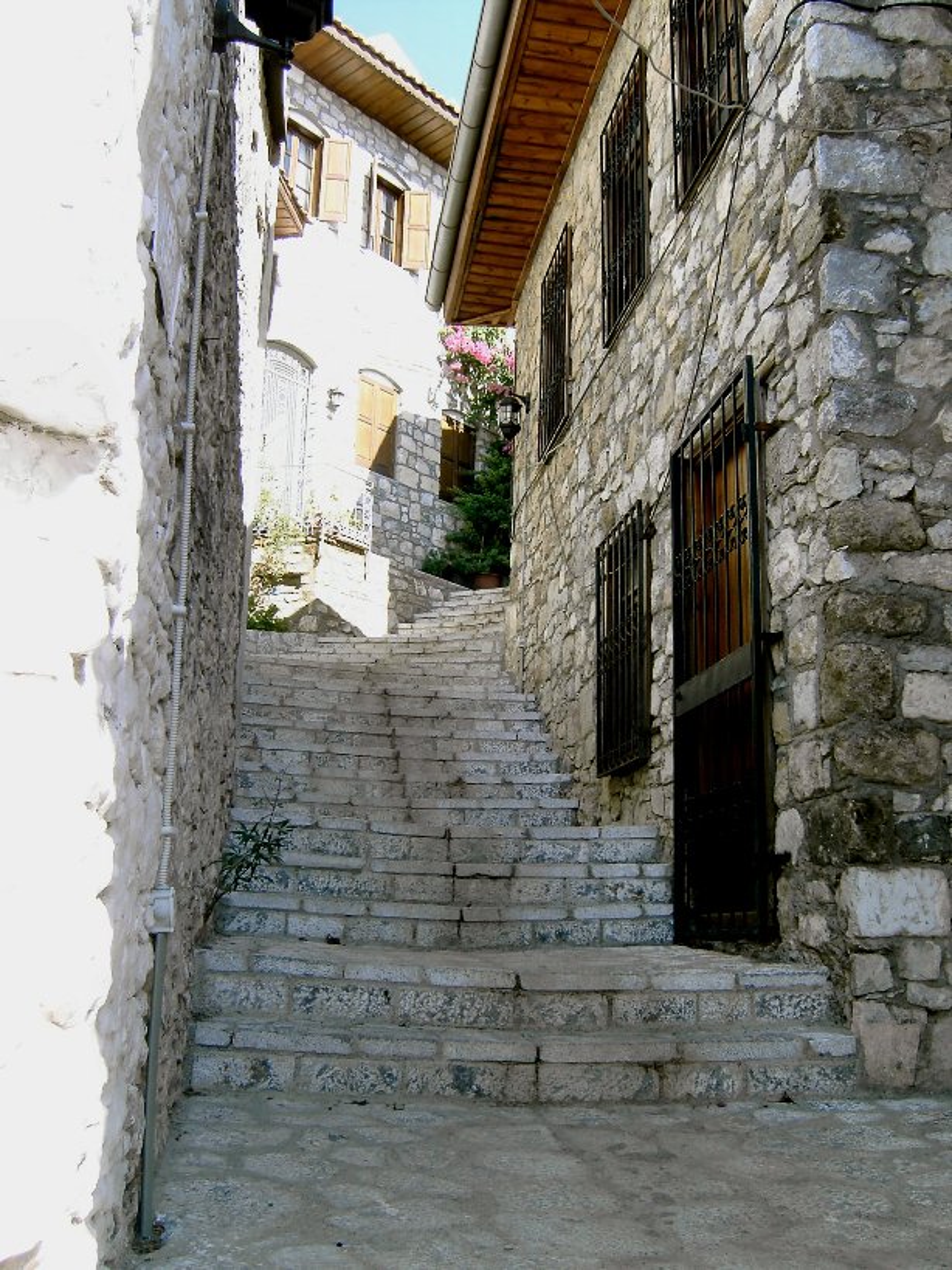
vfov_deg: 52.6
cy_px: 635
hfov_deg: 40.7
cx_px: 476
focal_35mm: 35
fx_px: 1284
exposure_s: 1/160
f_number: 4.5
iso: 100
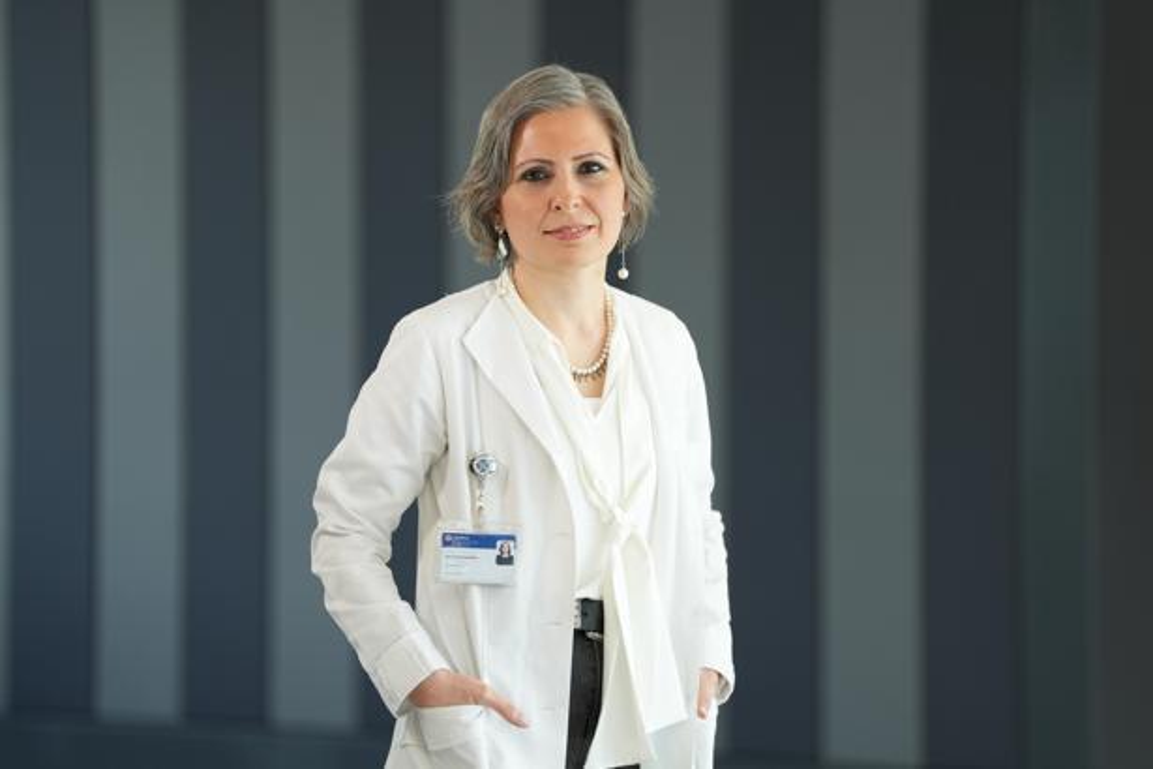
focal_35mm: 185
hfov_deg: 11.1
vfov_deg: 7.4
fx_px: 5925
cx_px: 576
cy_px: 384
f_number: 2.8
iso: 160
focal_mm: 185
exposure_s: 1/100
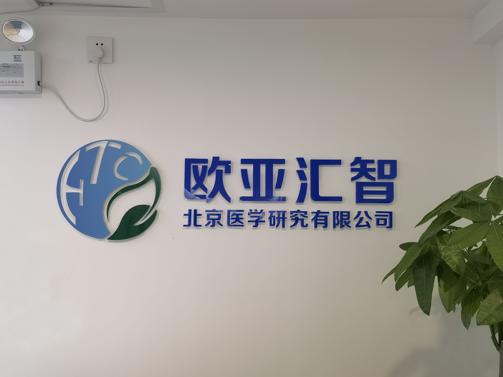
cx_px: 252
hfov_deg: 55.4
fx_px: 480
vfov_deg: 42.9
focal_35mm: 33
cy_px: 188
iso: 160
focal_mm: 6.67
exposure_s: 1/100
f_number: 1.9
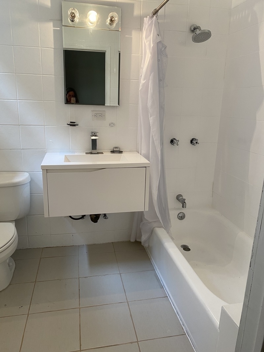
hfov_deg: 53.1
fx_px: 264
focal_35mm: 26
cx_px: 132
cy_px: 176
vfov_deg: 67.3
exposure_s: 1/60
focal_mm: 4.25
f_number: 1.8
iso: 80
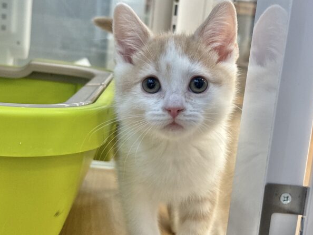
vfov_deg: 26.1
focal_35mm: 56
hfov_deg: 34.3
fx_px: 507
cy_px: 125
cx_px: 164
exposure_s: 1/50
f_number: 1.6
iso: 100
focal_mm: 5.96
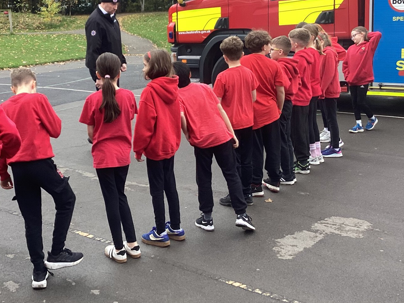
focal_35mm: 49
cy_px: 86
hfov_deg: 38.7
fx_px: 572
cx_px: 151
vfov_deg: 29.3
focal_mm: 3.3
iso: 80
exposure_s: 1/100
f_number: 2.4
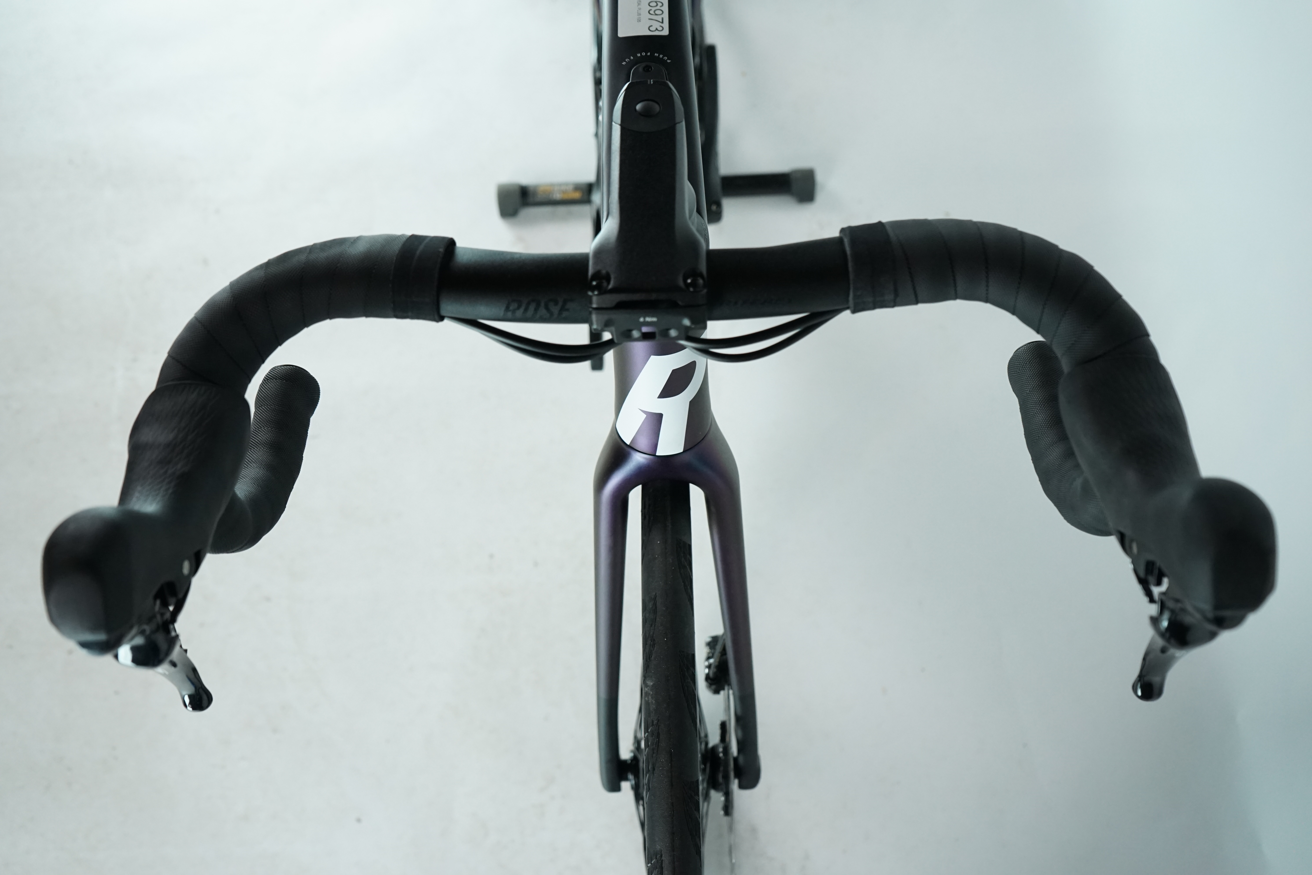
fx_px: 1239
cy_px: 438
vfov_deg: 38.9
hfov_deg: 55.8
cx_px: 656
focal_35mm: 34
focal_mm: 34
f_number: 5.6
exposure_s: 1/200
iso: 2000
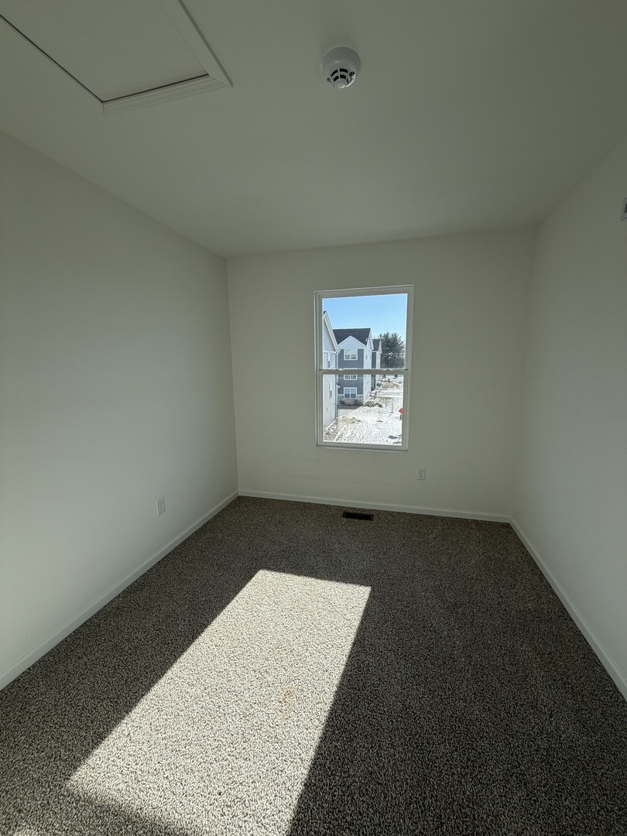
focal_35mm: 14
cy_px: 418
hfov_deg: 85.7
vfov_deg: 102.1
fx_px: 338
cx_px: 314
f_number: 2.2
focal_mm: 2.22
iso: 40
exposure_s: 1/554
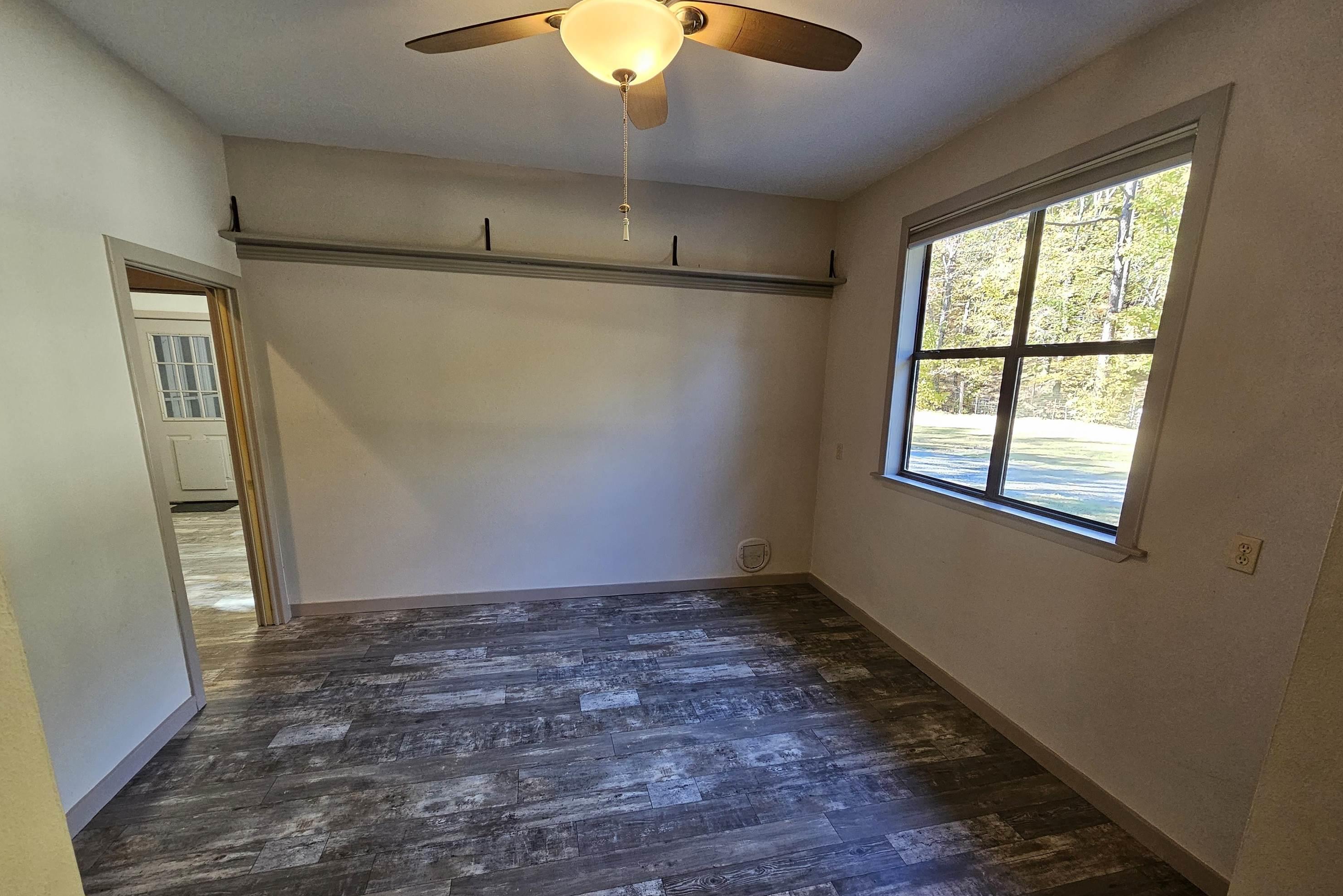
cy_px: 500
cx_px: 685
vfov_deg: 80.9
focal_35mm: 14
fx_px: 522
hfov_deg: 104.2
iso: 250
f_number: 2.2
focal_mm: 2.2
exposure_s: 1/60
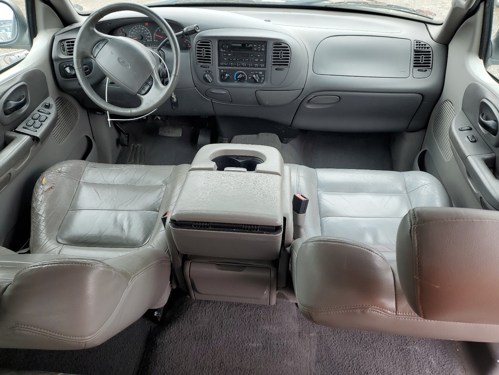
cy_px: 188
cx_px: 250
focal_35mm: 26
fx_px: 375
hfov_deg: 67.3
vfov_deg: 53.1
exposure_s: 1/208
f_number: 1.5
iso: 50
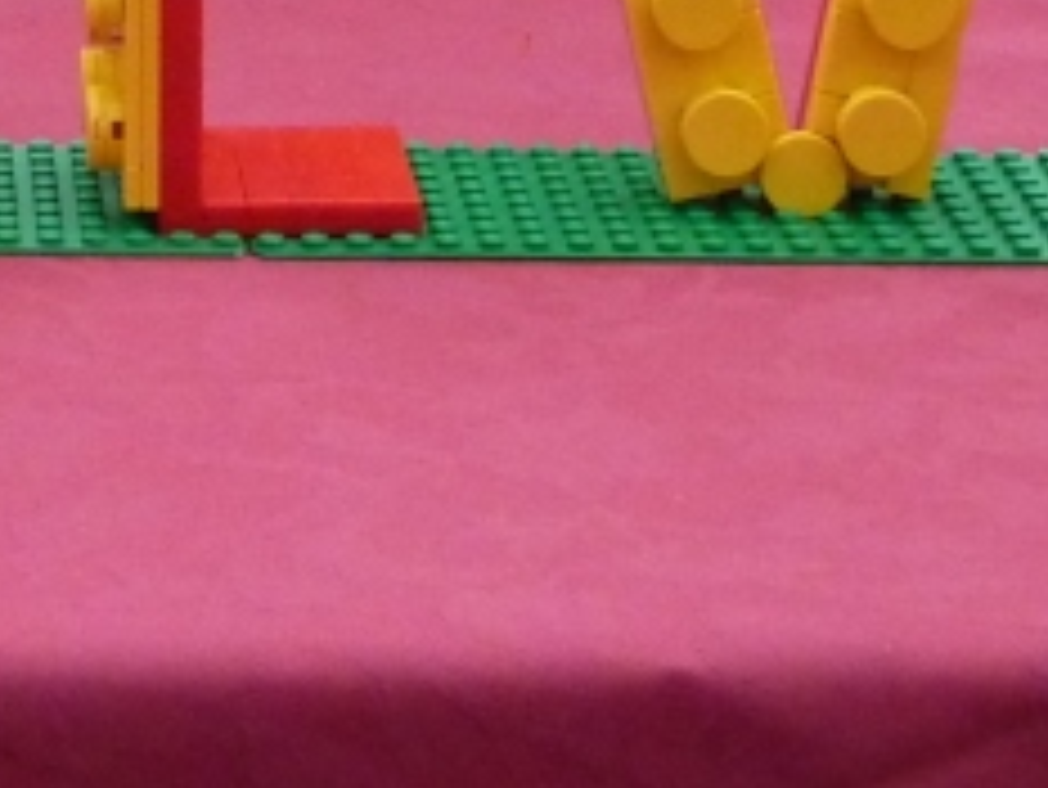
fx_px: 5331
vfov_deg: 8.0
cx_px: -562
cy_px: -896
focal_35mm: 176
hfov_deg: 10.8
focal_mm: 6.5
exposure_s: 1/30
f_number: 3.6
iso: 400
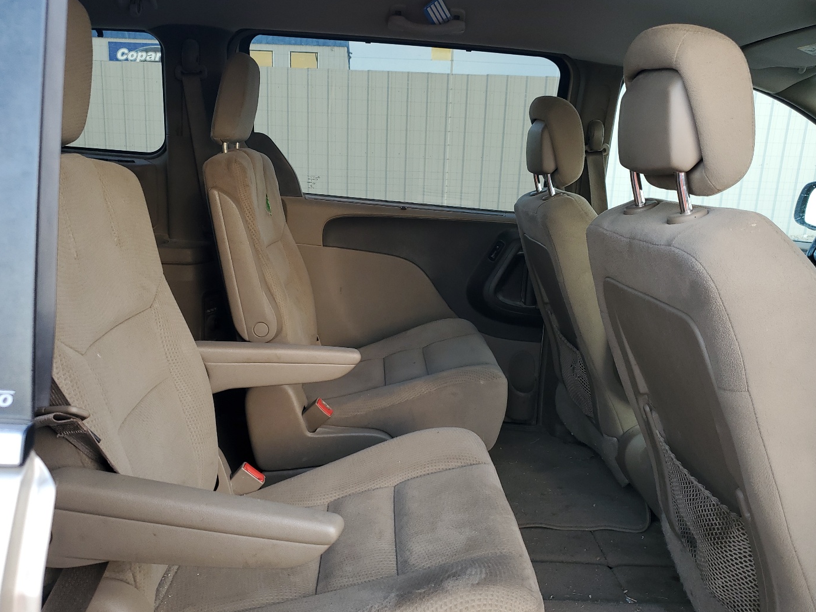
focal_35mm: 30
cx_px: 402
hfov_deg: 60.0
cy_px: 327
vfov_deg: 46.8
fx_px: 707
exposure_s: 1/172
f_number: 1.5
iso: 50
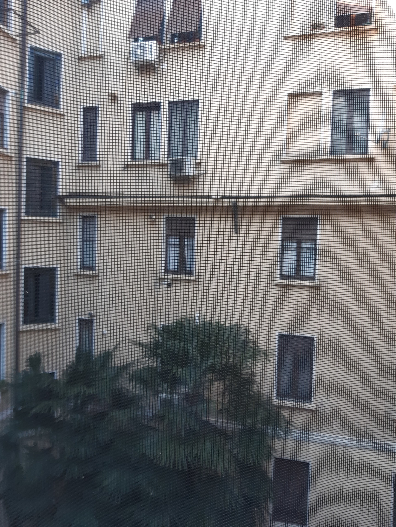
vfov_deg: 67.3
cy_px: 264
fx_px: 397
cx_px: 198
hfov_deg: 53.1
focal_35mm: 26
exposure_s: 1/100
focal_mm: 3.92
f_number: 1.7
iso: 64
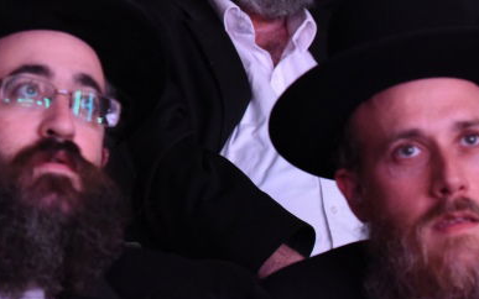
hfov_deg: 9.1
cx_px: -87
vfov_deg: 5.7
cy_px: -53
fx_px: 2990
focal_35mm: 229
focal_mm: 85
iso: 5000
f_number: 4
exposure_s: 1/25
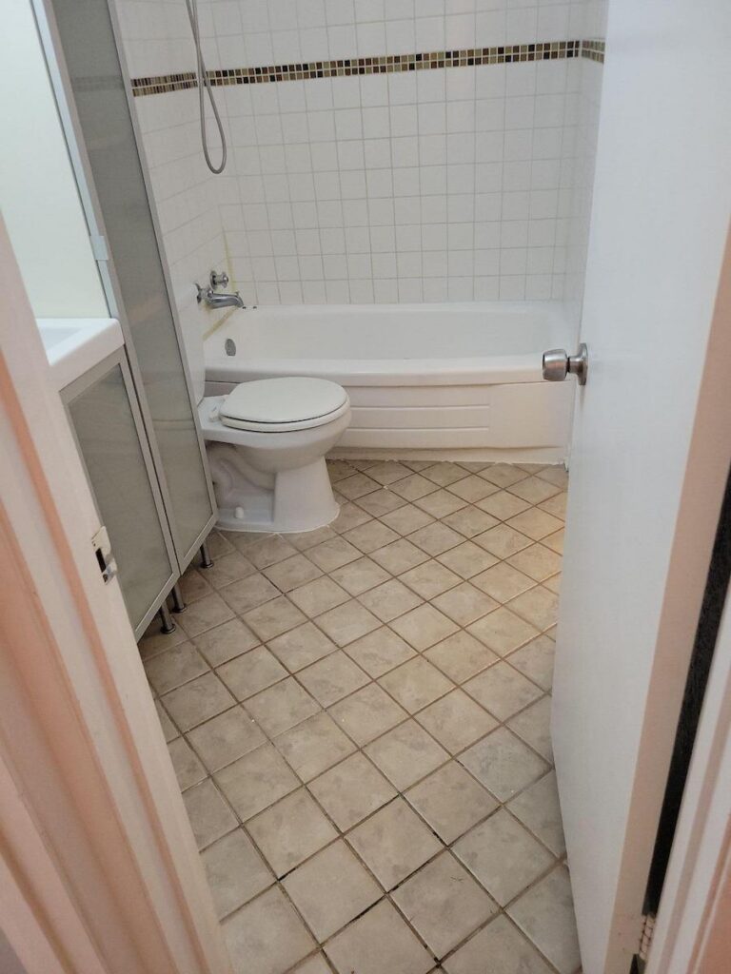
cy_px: 487
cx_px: 366
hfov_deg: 53.1
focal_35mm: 26
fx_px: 732
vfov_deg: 67.3
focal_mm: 5.4
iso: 371
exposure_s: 1/40
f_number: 1.8
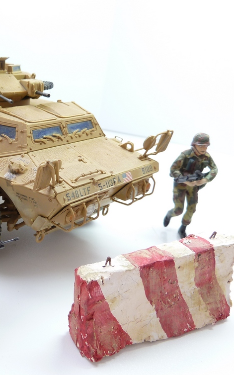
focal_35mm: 36
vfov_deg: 54.0
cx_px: 9
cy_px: 186
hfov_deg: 32.9
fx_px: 367
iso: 80
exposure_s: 1/20
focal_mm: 4.1
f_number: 3.3
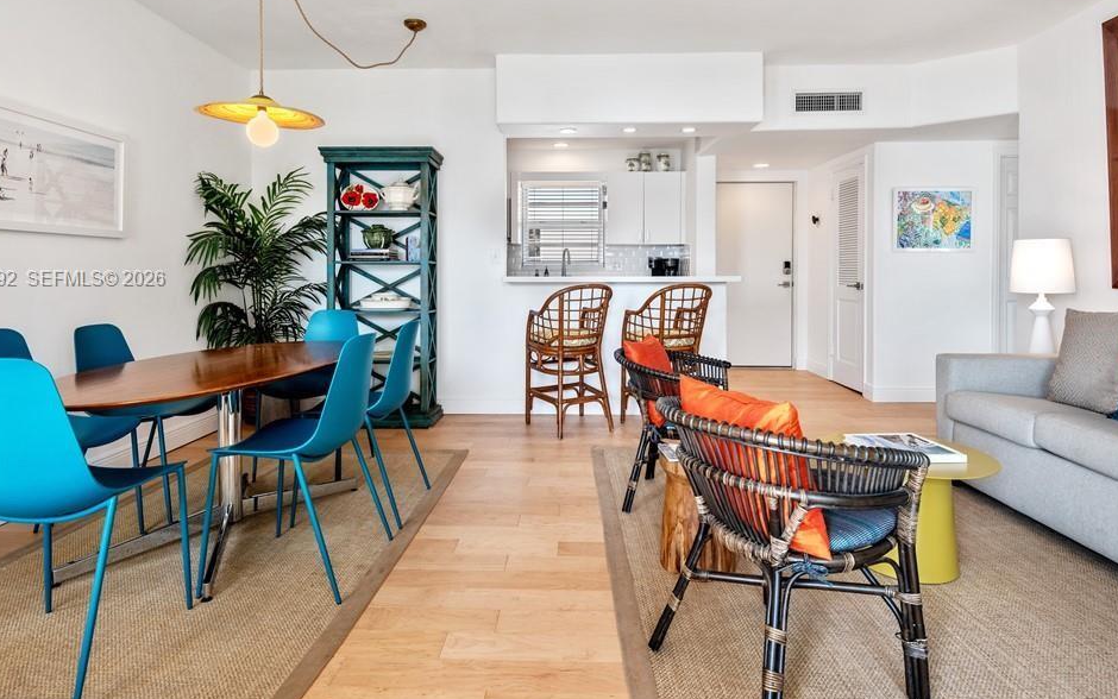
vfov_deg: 59.2
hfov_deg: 85.0
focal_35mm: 20
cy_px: 279
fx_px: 610
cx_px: 558
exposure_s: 1/50
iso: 250
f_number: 8
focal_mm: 17
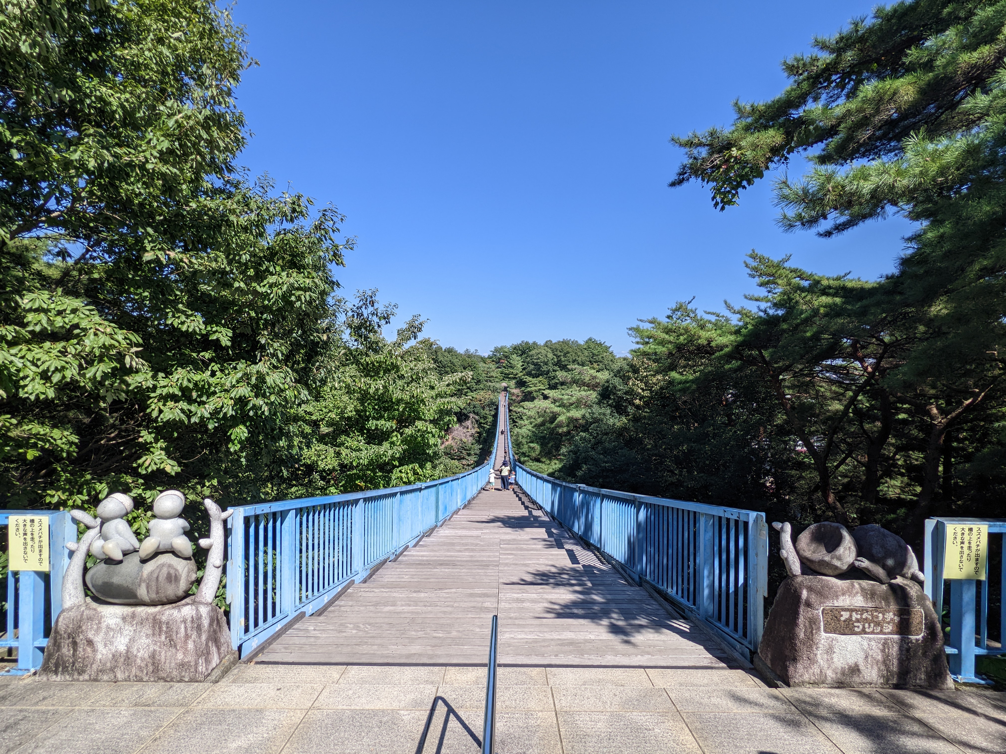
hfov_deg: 94.5
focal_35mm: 16
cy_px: 377
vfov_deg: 78.1
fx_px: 465
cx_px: 503
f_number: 2.2
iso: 37
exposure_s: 1/928
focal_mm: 2.22
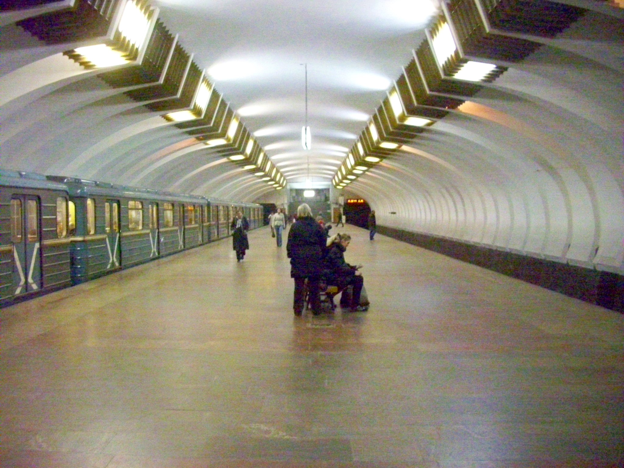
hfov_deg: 54.0
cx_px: 312
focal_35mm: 34
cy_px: 234
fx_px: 613
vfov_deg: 41.8
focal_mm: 5.7
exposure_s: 1/25
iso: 1250
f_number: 2.9
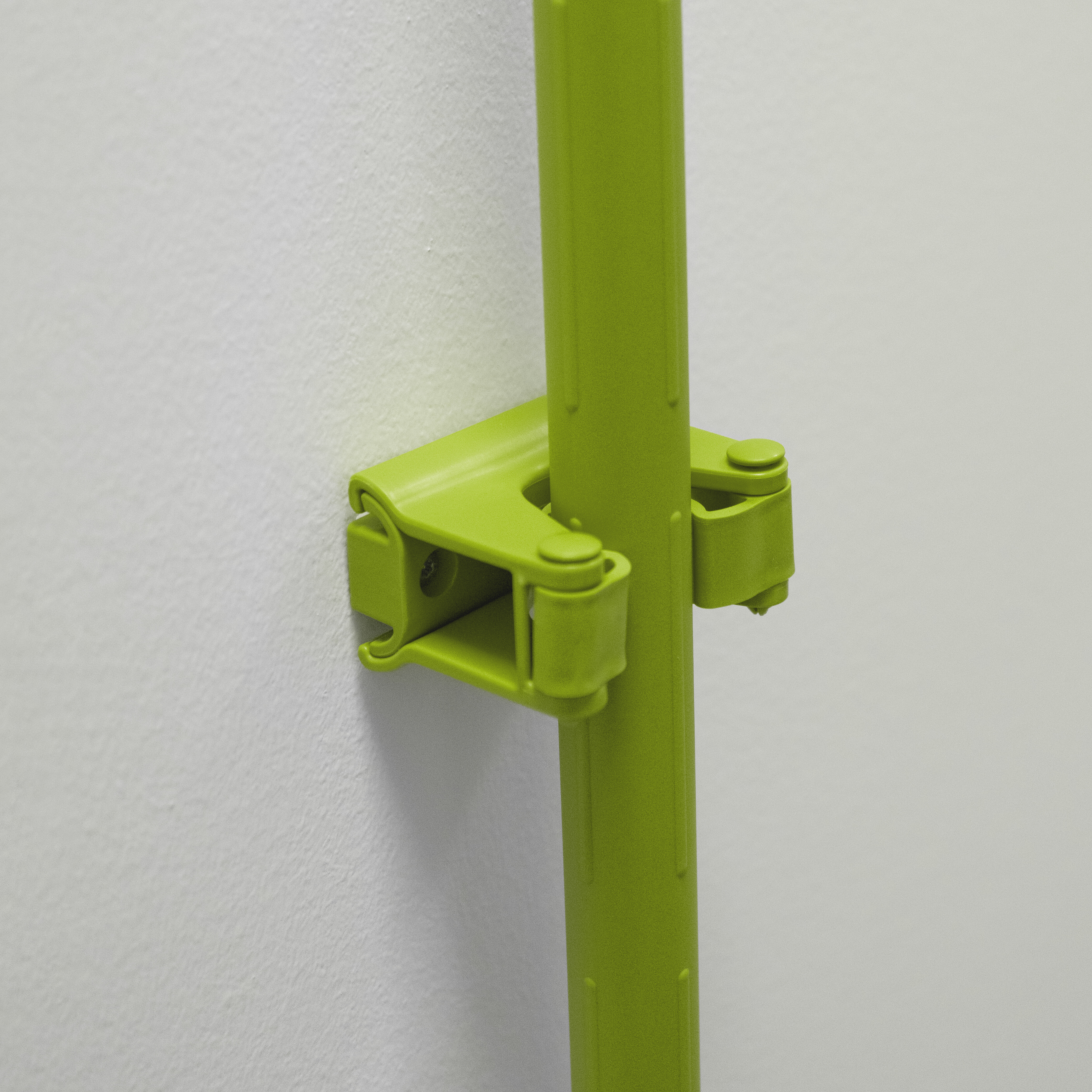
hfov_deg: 26.8
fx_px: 2284
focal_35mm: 64
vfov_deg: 26.4
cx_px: 670
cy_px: 224
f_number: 4
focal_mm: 50.8
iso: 1600
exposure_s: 1/125
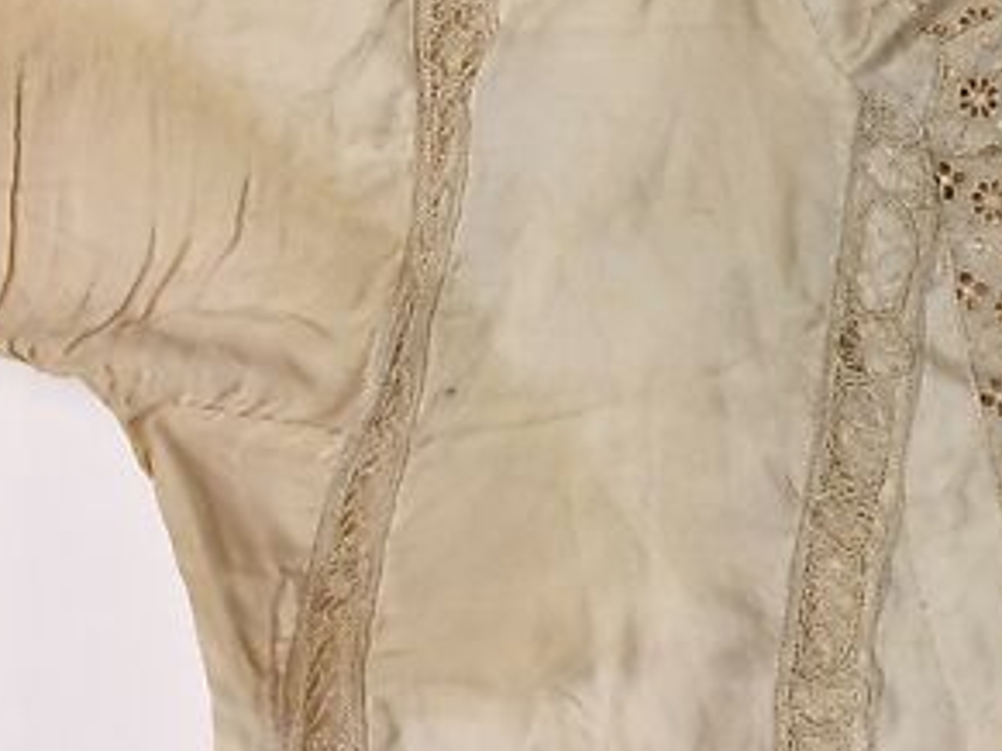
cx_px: 981
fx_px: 1852
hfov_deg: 28.6
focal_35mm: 64
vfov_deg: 22.6
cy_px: 148
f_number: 2.4
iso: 40
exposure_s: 1/120
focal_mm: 3.3
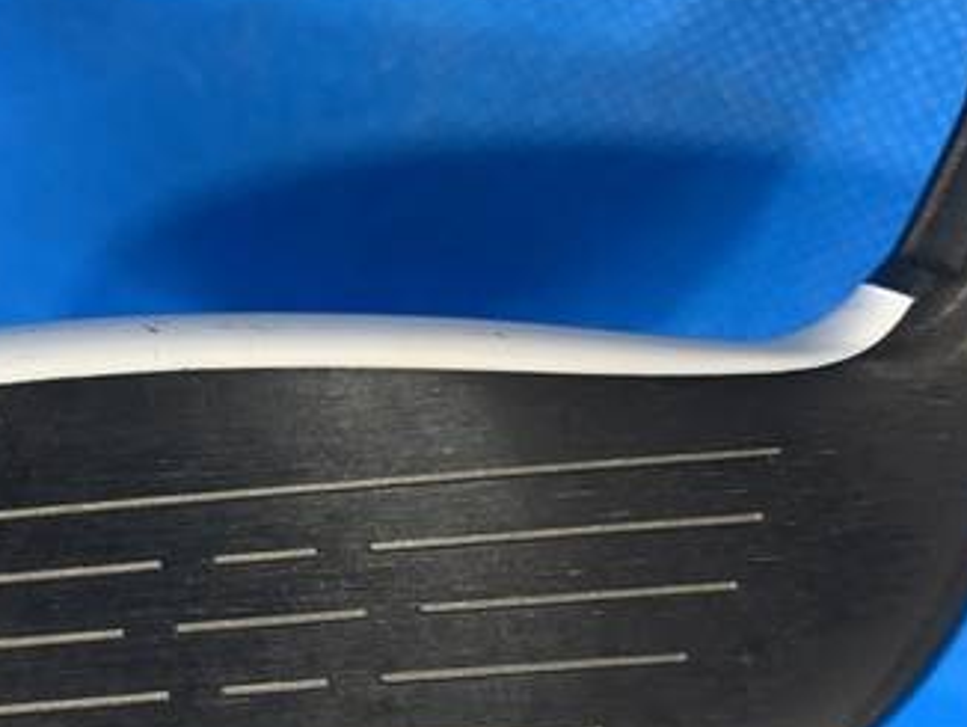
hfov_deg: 36.6
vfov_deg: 28.1
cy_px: 573
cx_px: 249
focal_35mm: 51
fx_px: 1426
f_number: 1.8
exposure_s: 1/60
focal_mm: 4.25
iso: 160
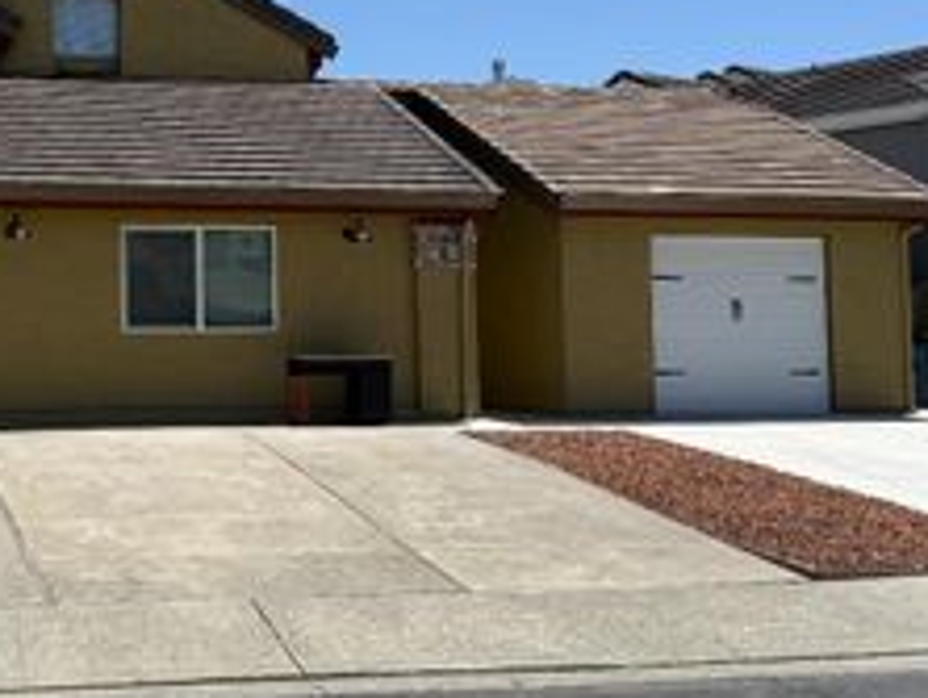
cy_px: 257
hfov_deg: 34.1
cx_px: 150
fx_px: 1449
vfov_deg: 27.0
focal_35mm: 54
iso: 80
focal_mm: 6.76
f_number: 1.78
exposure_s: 1/5714
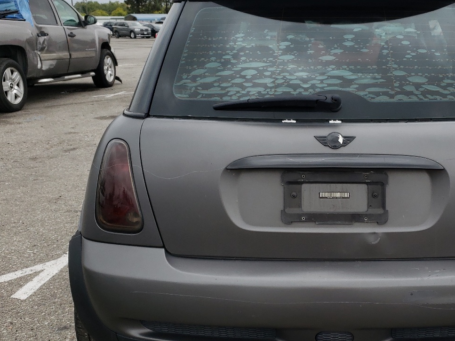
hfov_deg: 43.1
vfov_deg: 33.6
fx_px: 565
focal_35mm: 43
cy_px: 192
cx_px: 313
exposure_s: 1/1667
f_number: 1.5
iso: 50
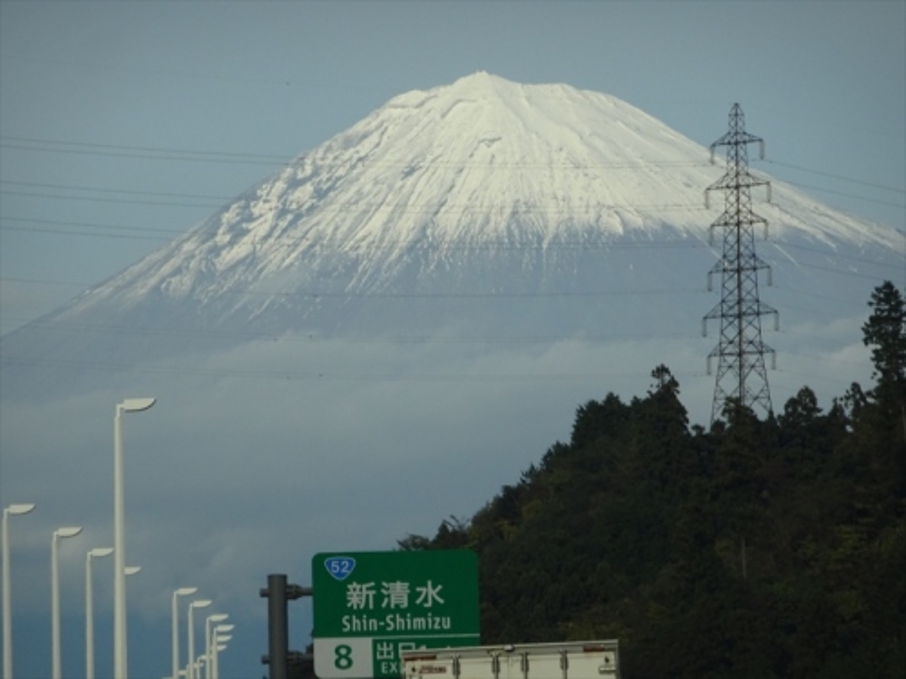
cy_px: 340
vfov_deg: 4.6
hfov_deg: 6.1
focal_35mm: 325
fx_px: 8506
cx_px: 453
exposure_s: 1/500
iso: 160
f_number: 6.3
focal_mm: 55.52
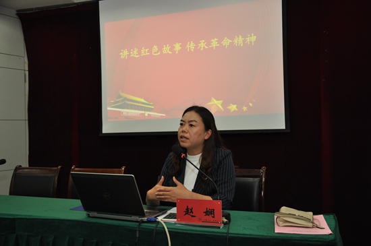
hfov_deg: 51.3
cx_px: 186
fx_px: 386
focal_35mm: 38
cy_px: 123
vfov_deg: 35.4
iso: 400
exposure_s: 1/40
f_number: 4
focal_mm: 25
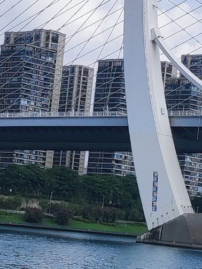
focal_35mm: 141
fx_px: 1097
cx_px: 130
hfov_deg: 10.5
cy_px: 128
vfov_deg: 14.0
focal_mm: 4.74
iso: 50
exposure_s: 1/1429
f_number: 1.79
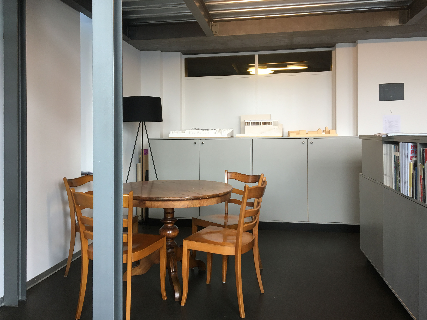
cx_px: 214
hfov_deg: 61.7
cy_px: 160
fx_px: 358
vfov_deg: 48.2
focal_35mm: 29
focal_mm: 4.15
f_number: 2.2
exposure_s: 1/33
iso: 64
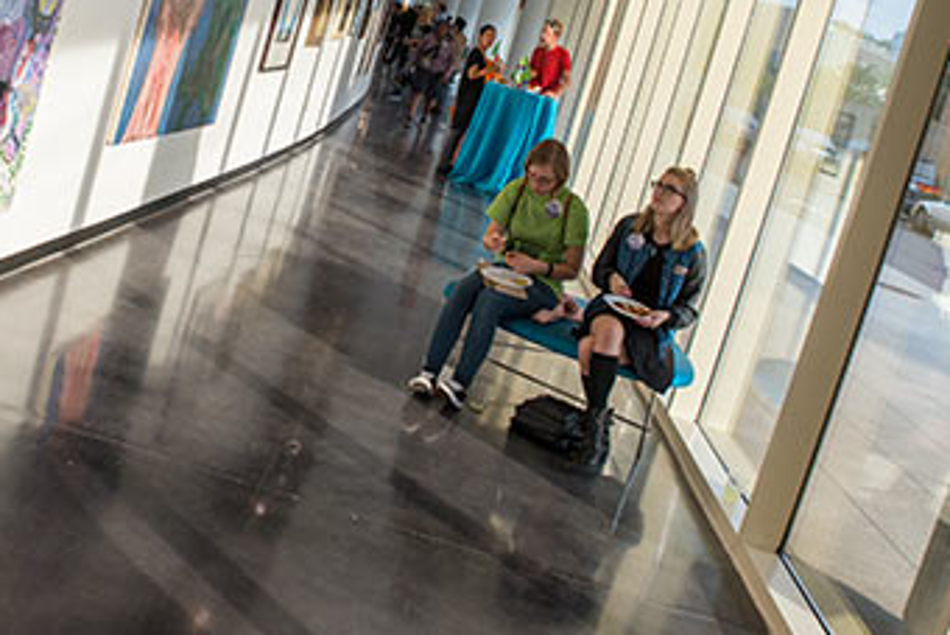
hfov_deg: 45.2
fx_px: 1082
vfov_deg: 31.7
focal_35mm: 41
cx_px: 198
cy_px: 110
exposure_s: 1/250
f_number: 9.5
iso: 1250
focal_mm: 24
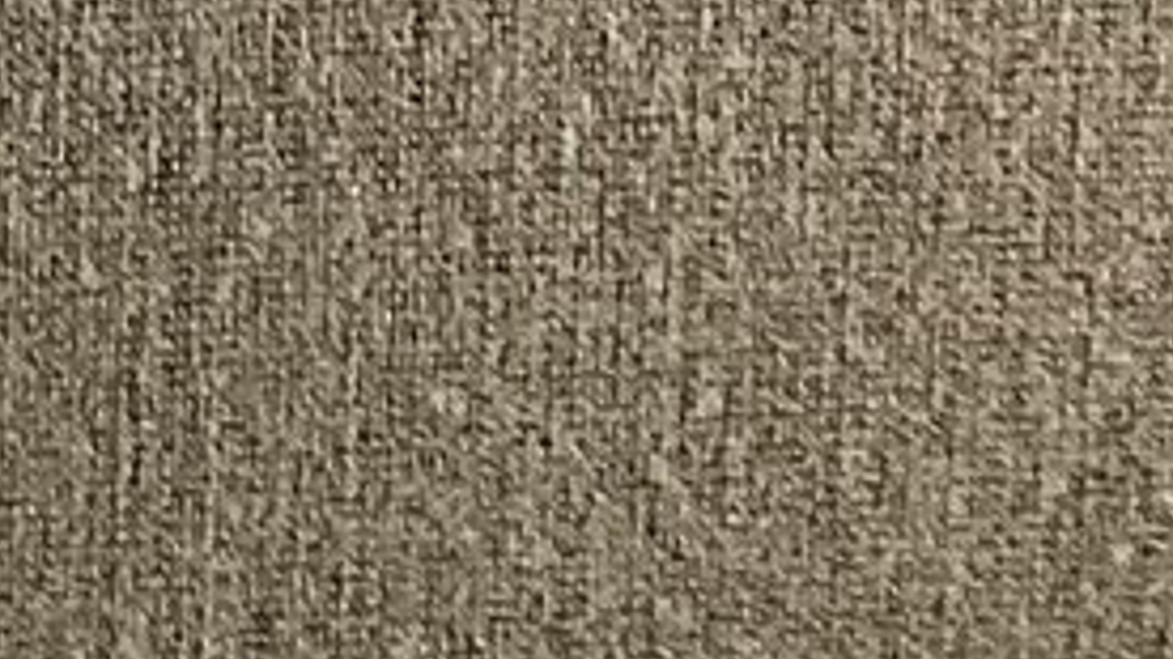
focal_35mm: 185
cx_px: -1961
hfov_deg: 9.8
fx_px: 5752
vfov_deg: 6.1
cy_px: -1333
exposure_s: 1/50
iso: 80
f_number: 2.4
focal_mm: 3.3
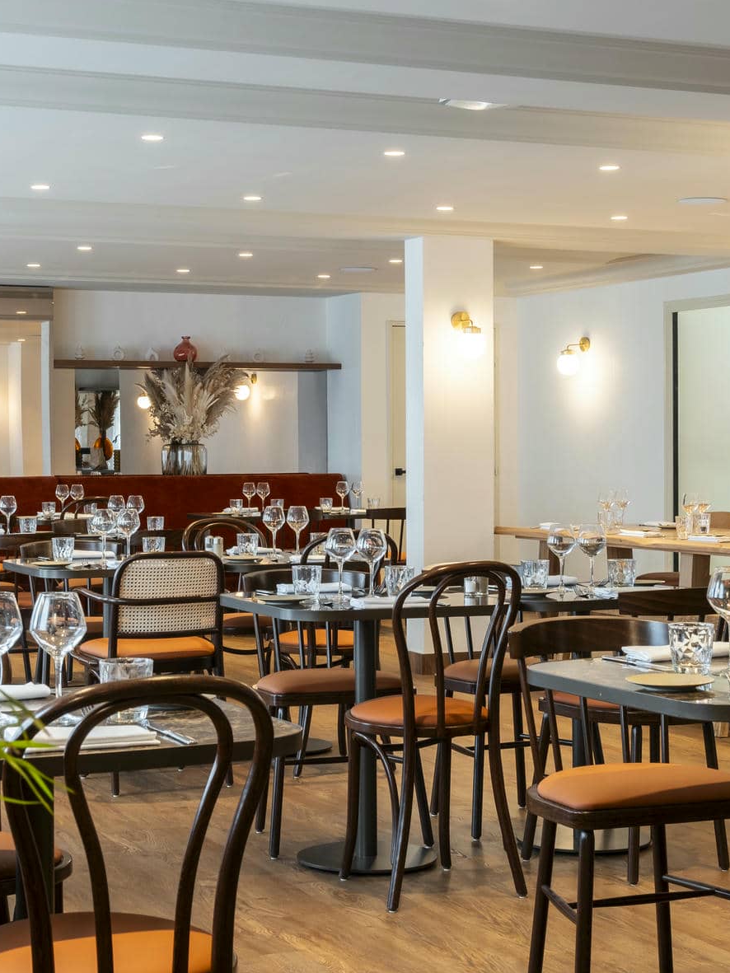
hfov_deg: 23.3
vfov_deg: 30.7
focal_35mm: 63
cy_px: 479
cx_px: 322
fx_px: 1771
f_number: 8
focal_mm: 28.4
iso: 80
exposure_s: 1/5
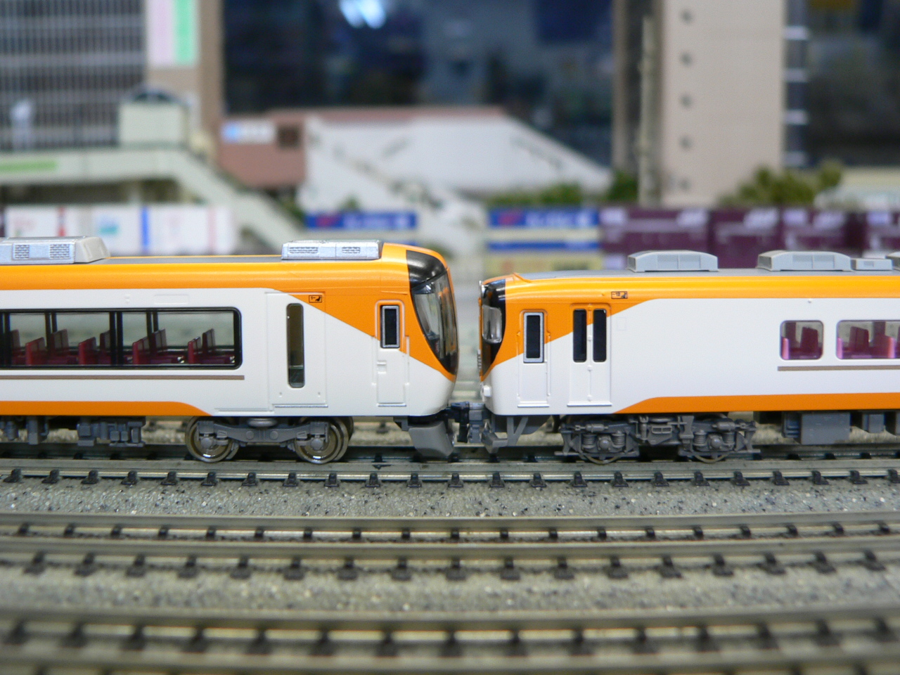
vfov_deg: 33.6
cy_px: 338
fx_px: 1118
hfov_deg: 43.9
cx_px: 450
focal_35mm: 43
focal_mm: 7.1
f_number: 2.8
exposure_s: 1/10
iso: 100
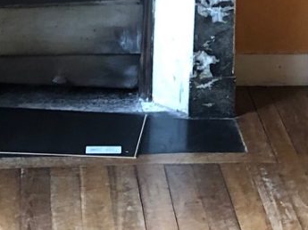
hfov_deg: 12.6
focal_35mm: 156
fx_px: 1387
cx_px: 229
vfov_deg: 8.7
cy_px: -293
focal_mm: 4
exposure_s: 1/15
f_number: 1.8
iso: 50
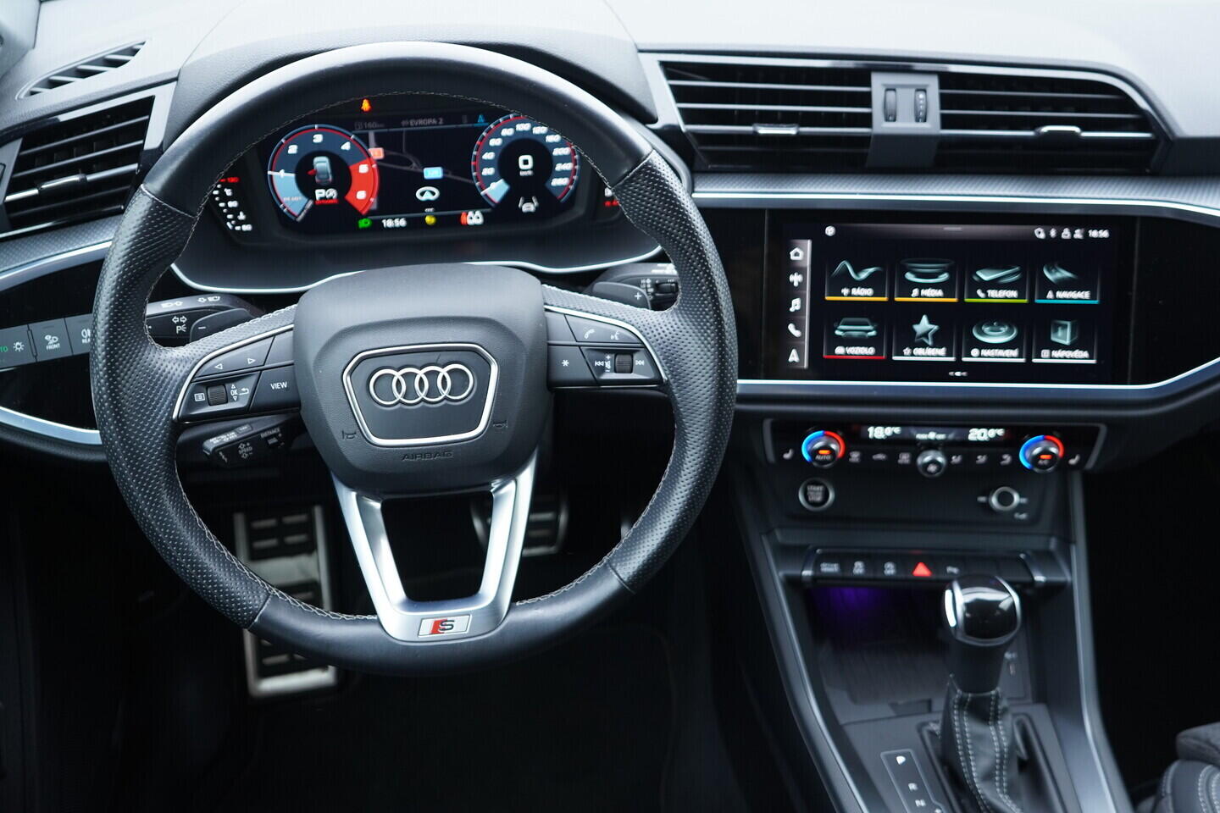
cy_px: 406
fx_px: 1220
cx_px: 610
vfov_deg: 36.9
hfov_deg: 53.1
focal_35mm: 36
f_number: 2.8
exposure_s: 1/40
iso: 400
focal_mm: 24
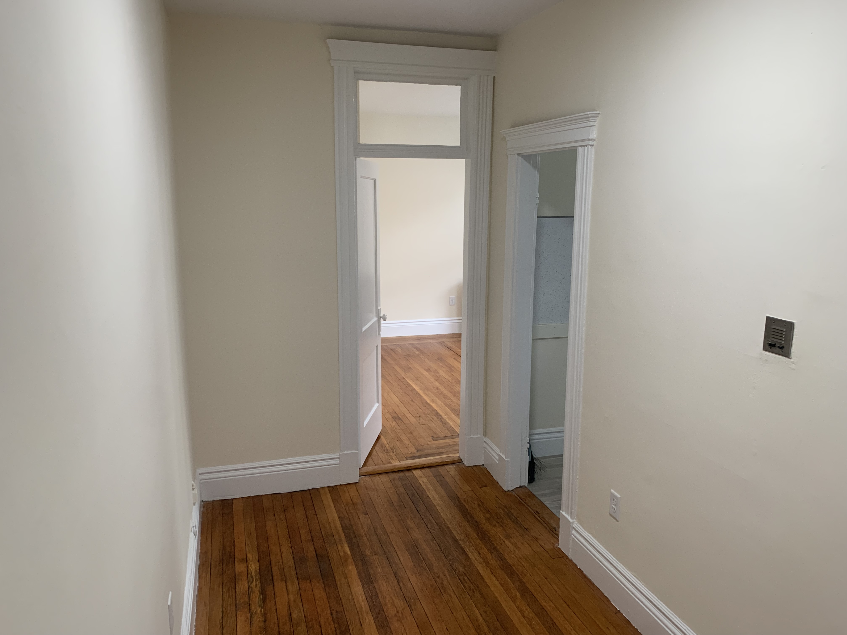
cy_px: 318
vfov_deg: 53.1
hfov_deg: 67.3
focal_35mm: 26
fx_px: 636
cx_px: 424
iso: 100
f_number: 1.8
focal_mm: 4.25
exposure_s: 1/63
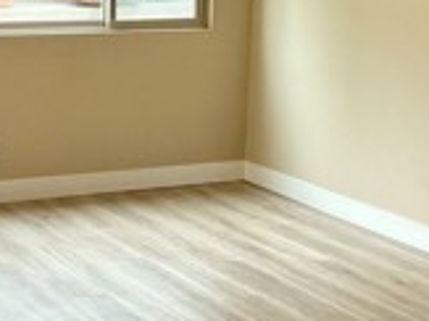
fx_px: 1263
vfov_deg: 14.5
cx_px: 139
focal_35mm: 102
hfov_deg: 19.2
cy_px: 129
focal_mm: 5.7
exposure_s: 1/120
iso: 100
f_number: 1.5
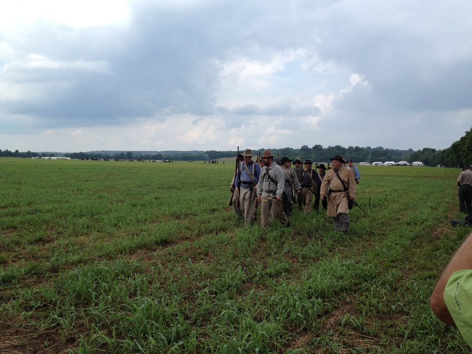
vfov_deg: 40.7
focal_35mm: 35
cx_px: 236
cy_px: 177
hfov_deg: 52.6
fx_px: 477
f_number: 2.4
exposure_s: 1/1200
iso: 50
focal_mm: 4.28
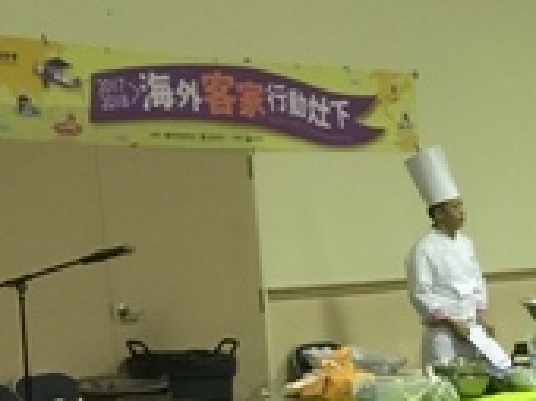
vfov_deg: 13.3
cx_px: 839
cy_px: 573
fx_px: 1639
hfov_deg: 16.6
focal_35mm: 106
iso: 80
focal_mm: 4.15
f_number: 2.2
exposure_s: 1/15
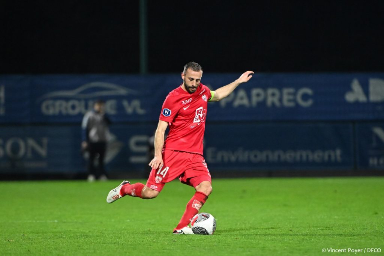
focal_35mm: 600
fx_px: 6398
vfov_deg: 2.3
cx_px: 192
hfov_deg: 3.4
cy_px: 128
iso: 5000
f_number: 4
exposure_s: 1/800
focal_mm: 400
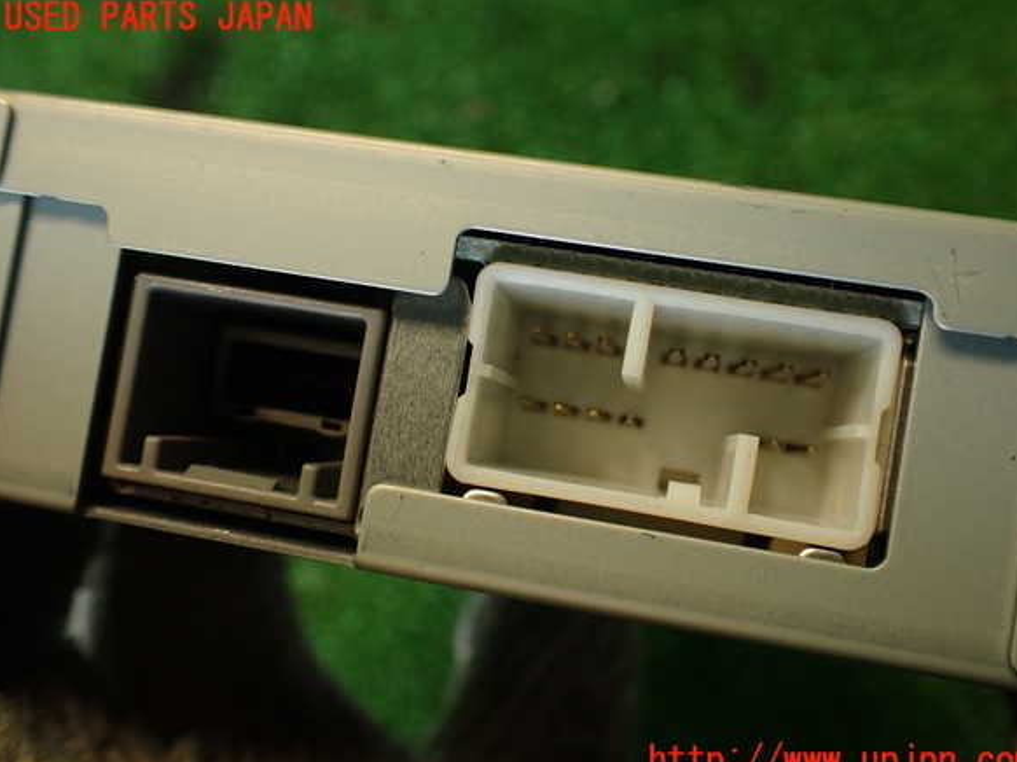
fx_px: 969
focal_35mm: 33
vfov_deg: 42.9
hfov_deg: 55.4
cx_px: 519
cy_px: 390
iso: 200
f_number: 2.4
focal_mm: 5.79
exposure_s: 1/60
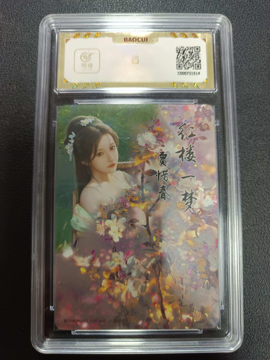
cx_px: 135
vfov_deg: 71.6
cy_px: 180
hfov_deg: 56.8
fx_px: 250
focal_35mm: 24
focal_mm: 5.31
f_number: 1.7
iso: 730
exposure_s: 1/50
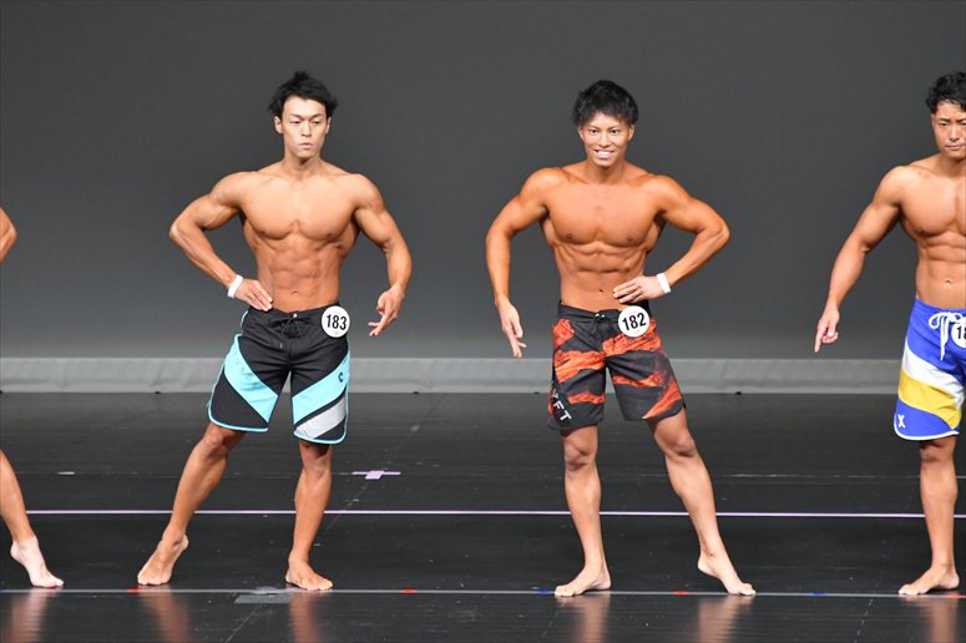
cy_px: 322
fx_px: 8448
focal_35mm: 315
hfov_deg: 6.5
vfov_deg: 4.4
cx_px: 483
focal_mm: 210
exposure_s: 1/400
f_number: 5.6
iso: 5000
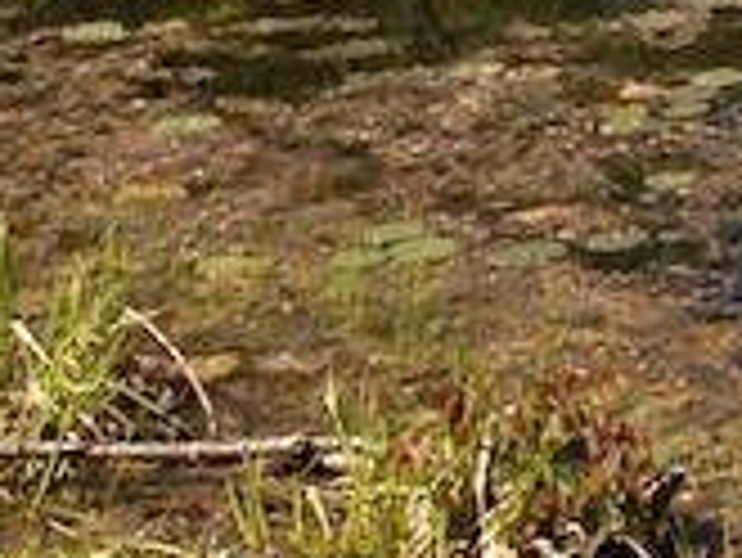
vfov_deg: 5.6
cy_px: -1426
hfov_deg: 7.2
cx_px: 2361
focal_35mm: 240
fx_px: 5148
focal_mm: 4.13
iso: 50
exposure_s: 1/968
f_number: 2.4
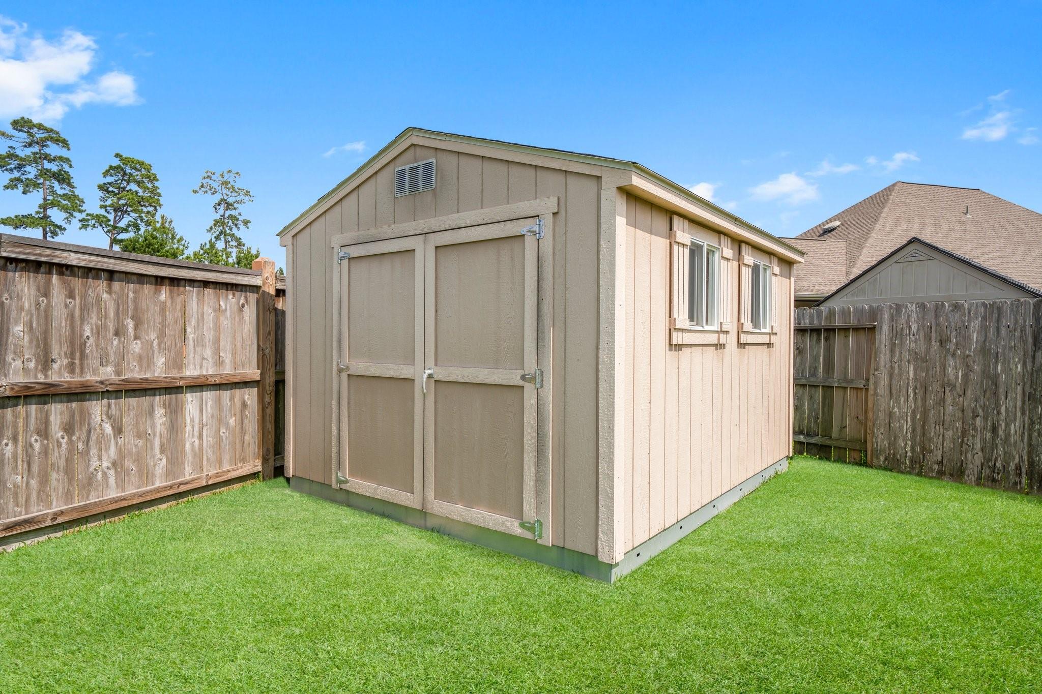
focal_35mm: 20
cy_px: 347
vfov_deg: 61.9
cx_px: 521
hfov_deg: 84.0
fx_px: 579
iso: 100
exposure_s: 1/250
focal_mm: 20
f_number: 10
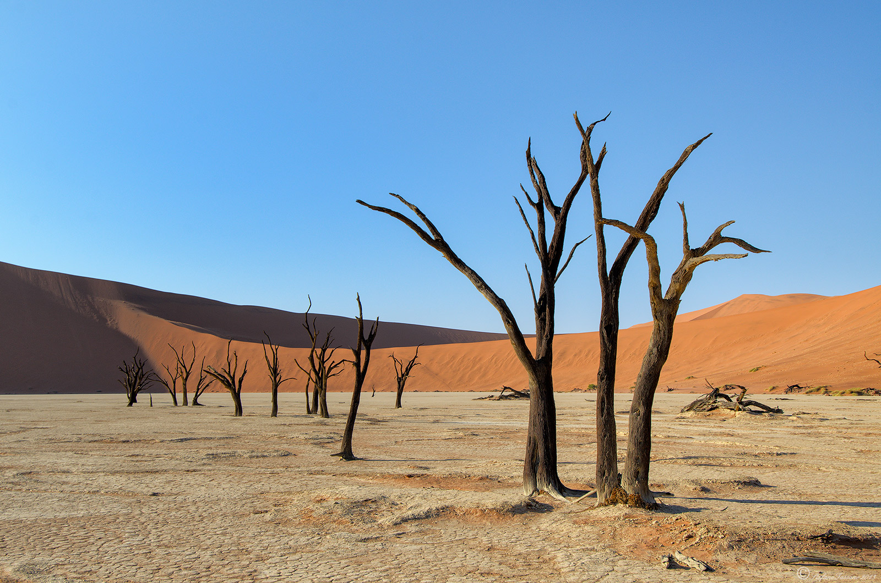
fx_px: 879
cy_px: 292
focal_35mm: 36
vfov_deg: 36.7
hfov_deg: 53.2
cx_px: 440
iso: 100
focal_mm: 24
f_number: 10
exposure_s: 1/50
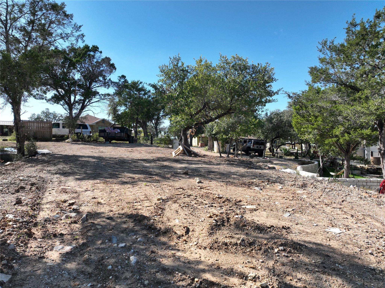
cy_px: 144
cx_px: 192
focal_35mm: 24
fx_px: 267
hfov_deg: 71.6
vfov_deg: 56.8
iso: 100
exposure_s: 1/2000
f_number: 2.8
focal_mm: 12.29
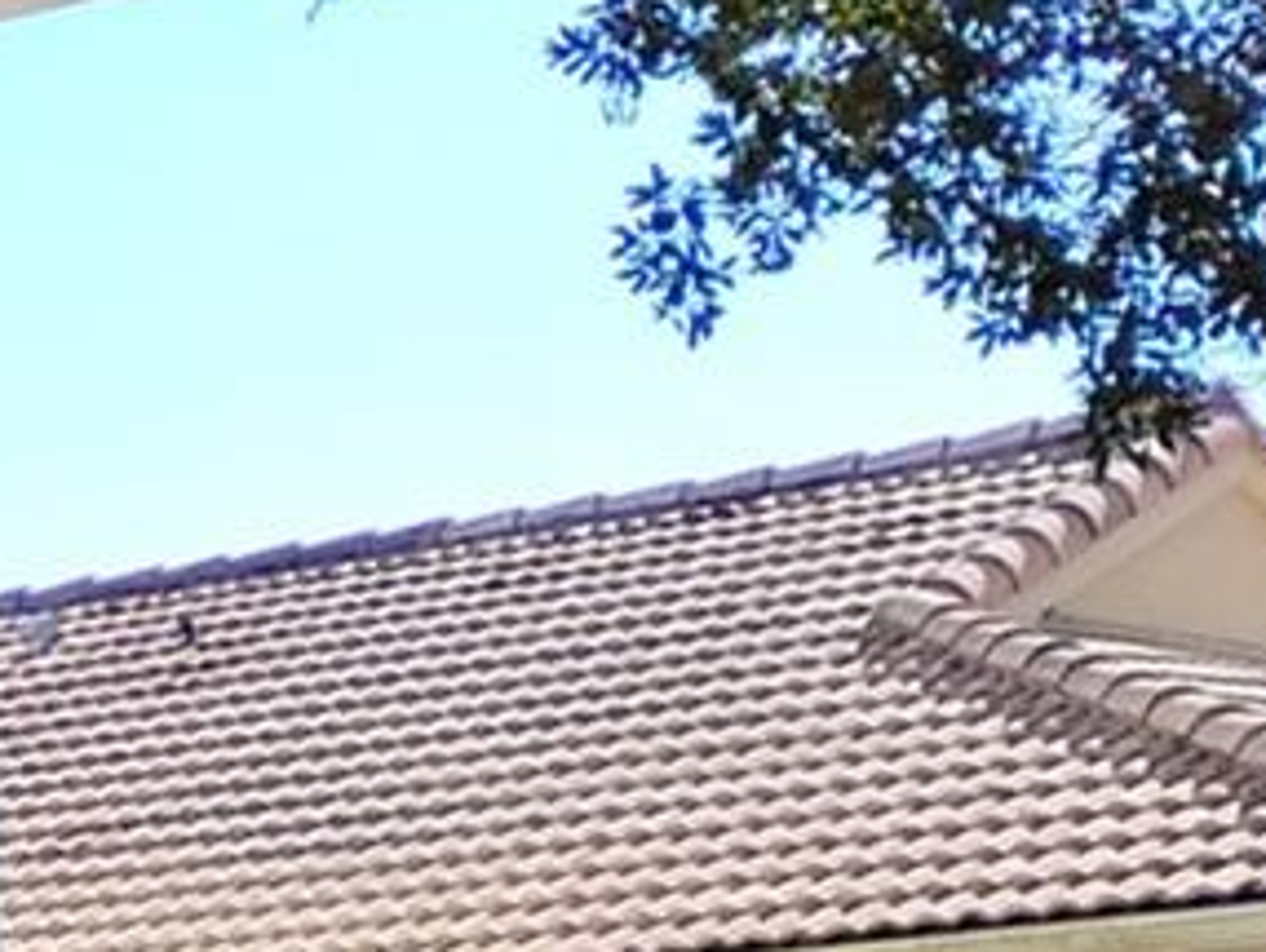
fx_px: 5710
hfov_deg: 10.2
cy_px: 695
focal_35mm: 156
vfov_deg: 9.5
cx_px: -2222
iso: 100
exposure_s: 1/439
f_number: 1.8
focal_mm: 4.26
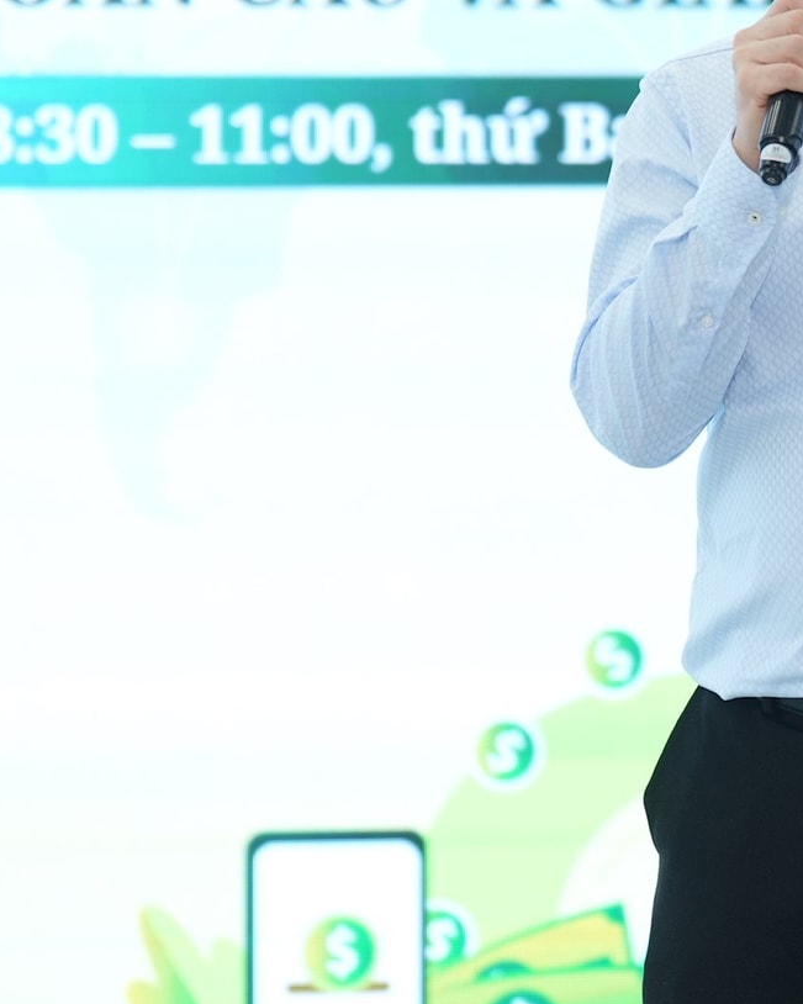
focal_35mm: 228
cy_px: 227
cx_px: 805
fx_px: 6774
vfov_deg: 8.5
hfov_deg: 6.8
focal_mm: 103
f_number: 2.8
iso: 400
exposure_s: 1/200
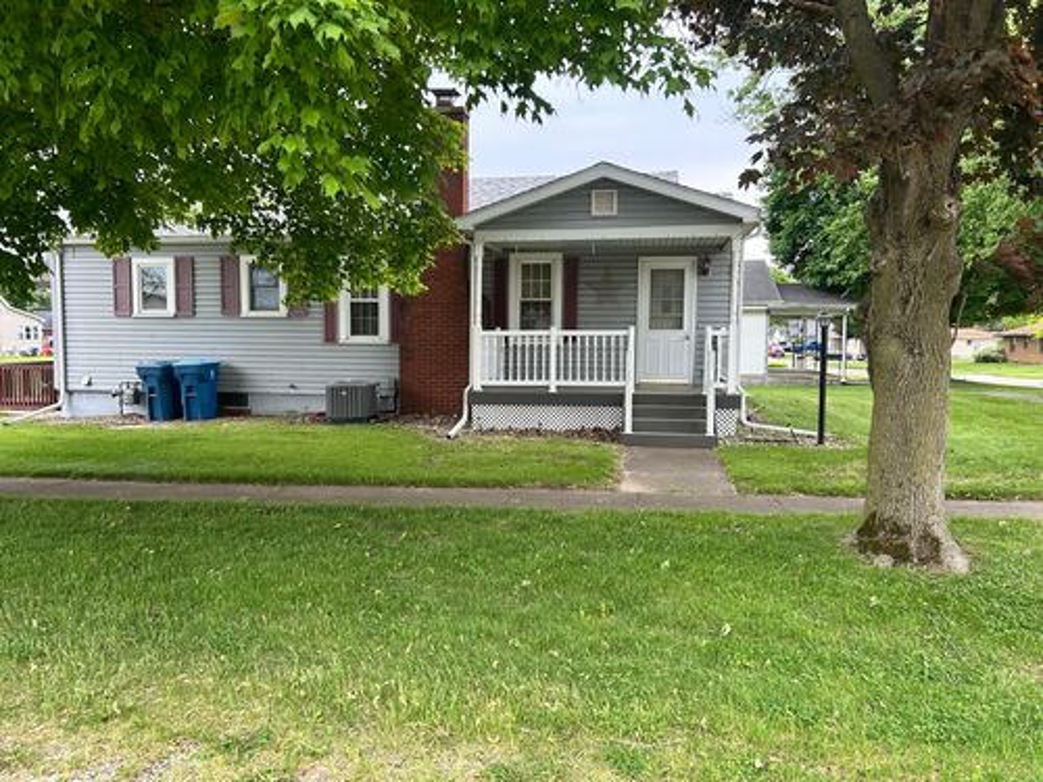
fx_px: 783
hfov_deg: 67.3
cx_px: 522
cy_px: 391
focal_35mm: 26
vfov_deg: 53.1
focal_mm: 5.7
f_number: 1.5
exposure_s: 1/361
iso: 50
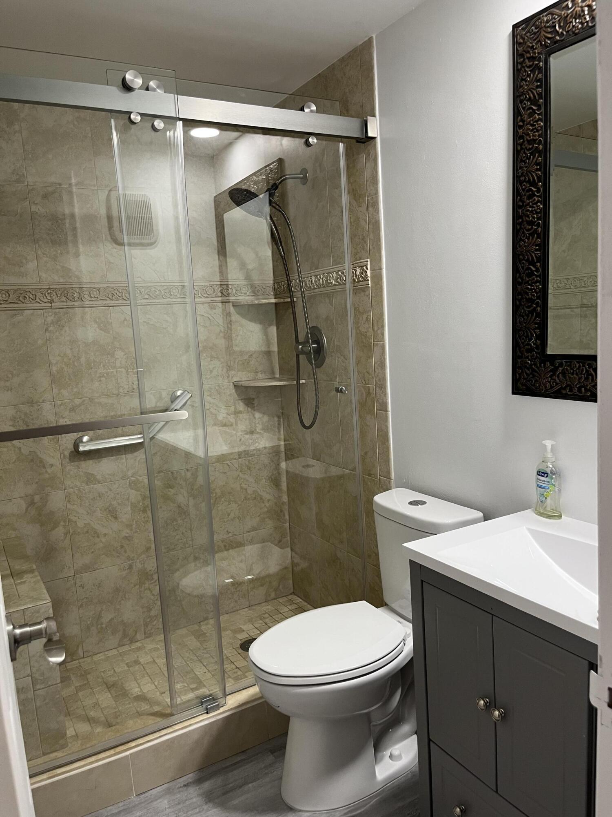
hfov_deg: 53.1
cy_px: 408
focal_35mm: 26
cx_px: 306
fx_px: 613
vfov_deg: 67.3
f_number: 1.6
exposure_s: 1/60
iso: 100
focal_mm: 5.1
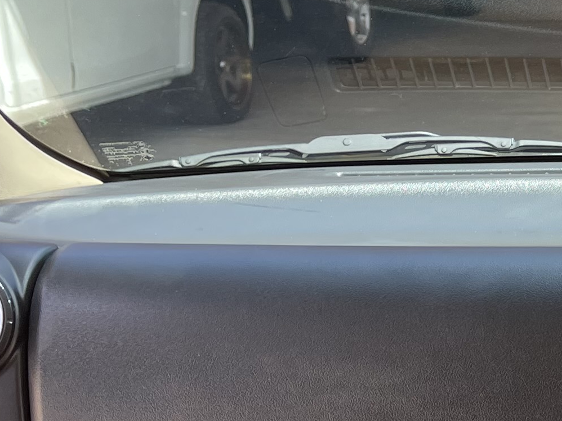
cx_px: 929
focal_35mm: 101
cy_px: 455
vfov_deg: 14.3
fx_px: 1640
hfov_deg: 16.9
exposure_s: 1/130
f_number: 1.6
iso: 32
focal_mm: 5.1
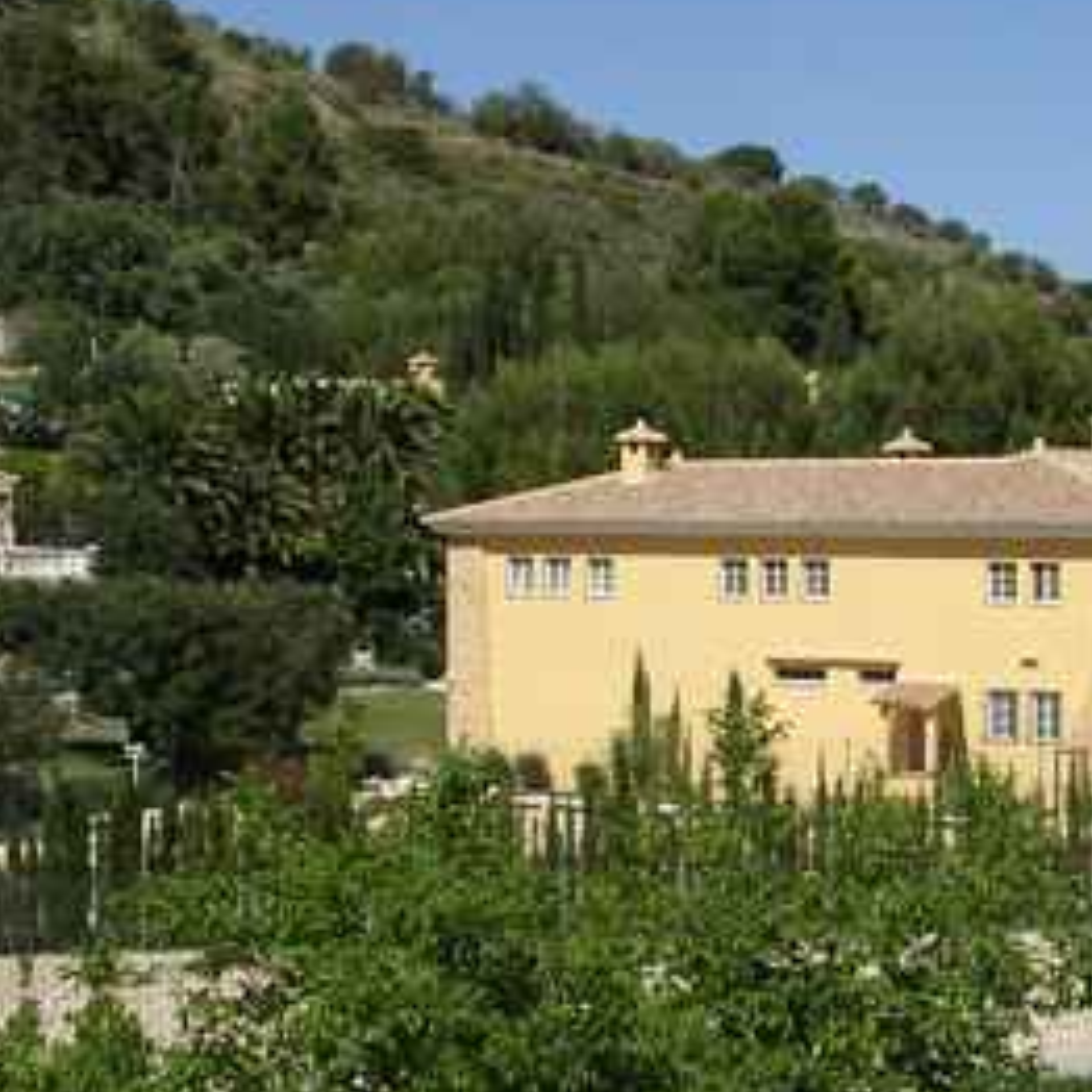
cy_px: 654
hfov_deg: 19.0
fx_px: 3248
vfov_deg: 19.1
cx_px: 794
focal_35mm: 91
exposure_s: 1/392
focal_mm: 7.1
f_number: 6.1
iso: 100
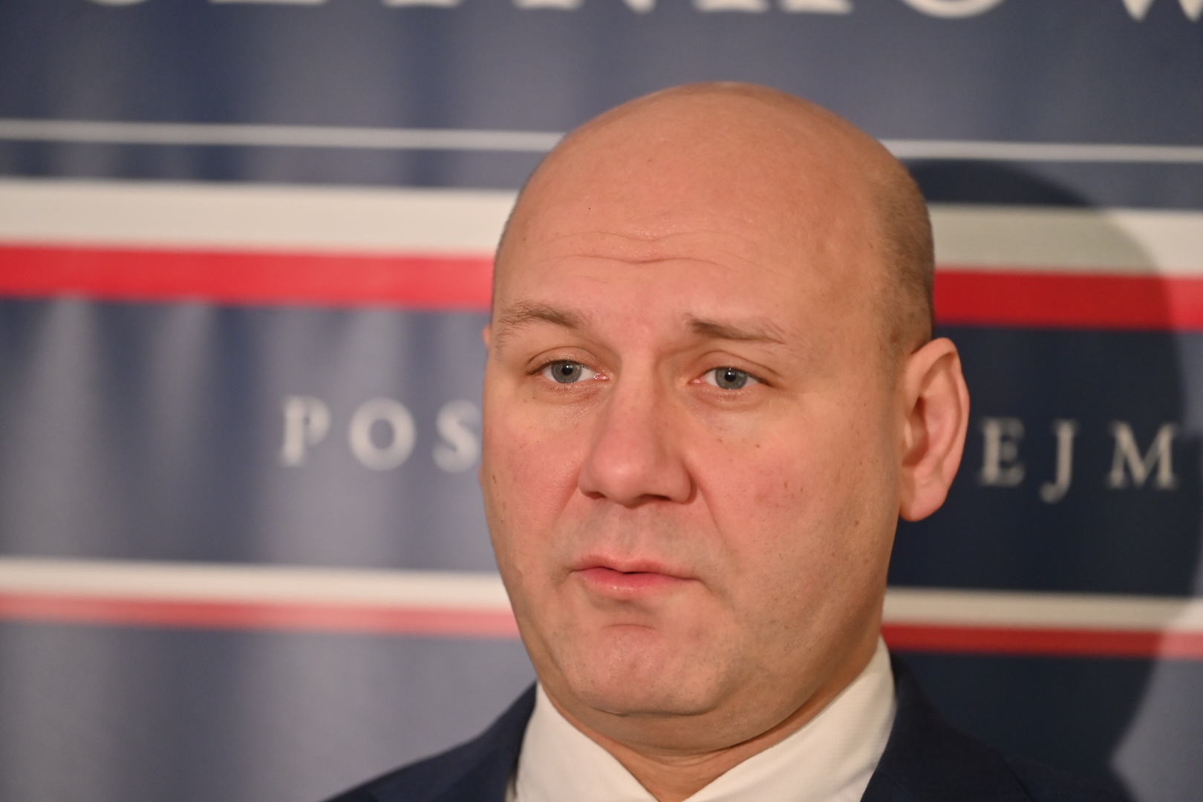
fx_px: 6015
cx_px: 602
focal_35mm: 180
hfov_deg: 11.4
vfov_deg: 7.6
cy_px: 401
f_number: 2.8
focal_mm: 180
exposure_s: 1/400
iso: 1600
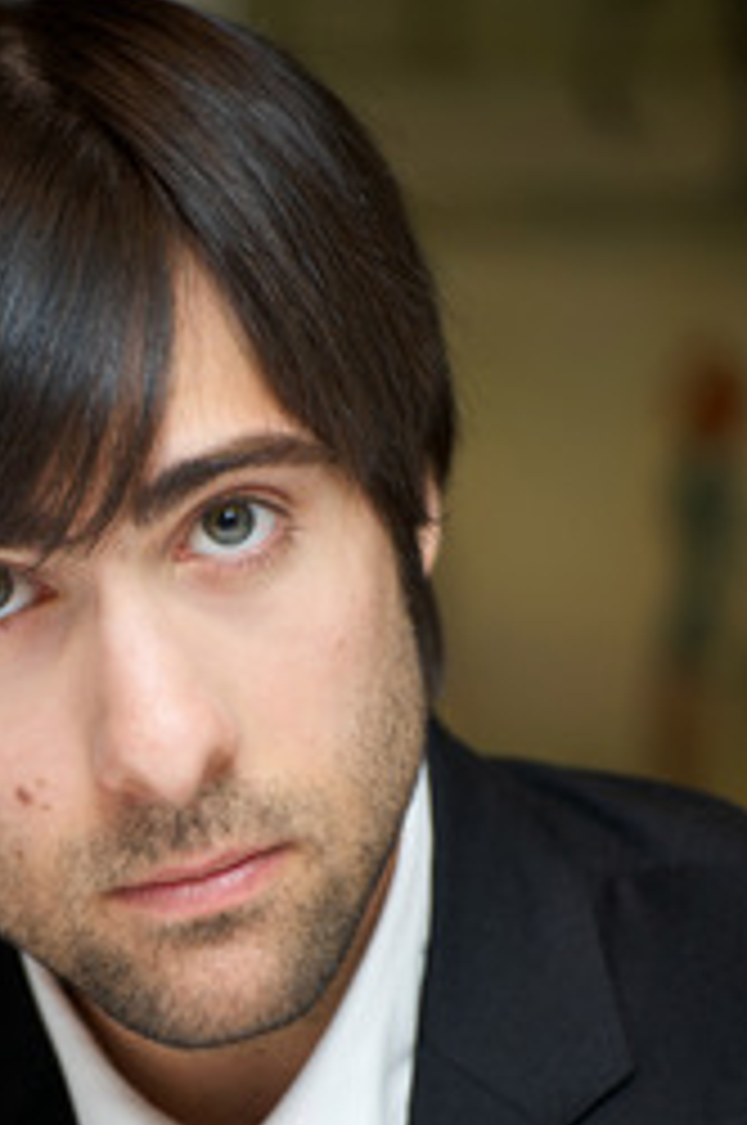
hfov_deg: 5.5
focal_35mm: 248
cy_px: 842
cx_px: 153
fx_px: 7740
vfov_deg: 8.3
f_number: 4.8
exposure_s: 1/60
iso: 500
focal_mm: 155
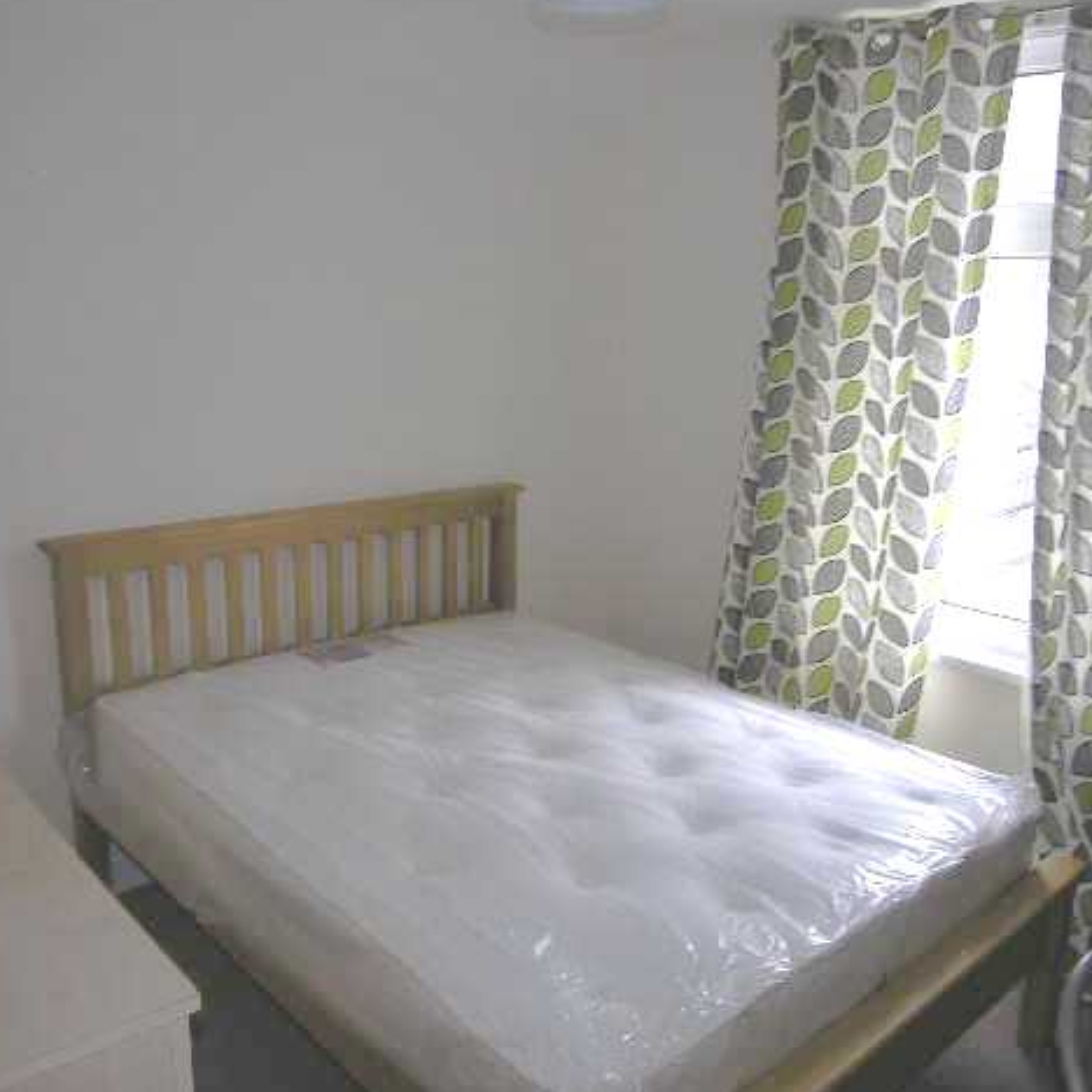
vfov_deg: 55.6
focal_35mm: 29
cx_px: 644
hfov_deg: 55.3
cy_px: 544
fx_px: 1035
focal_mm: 6.1
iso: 50
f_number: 2.6
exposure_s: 1/30
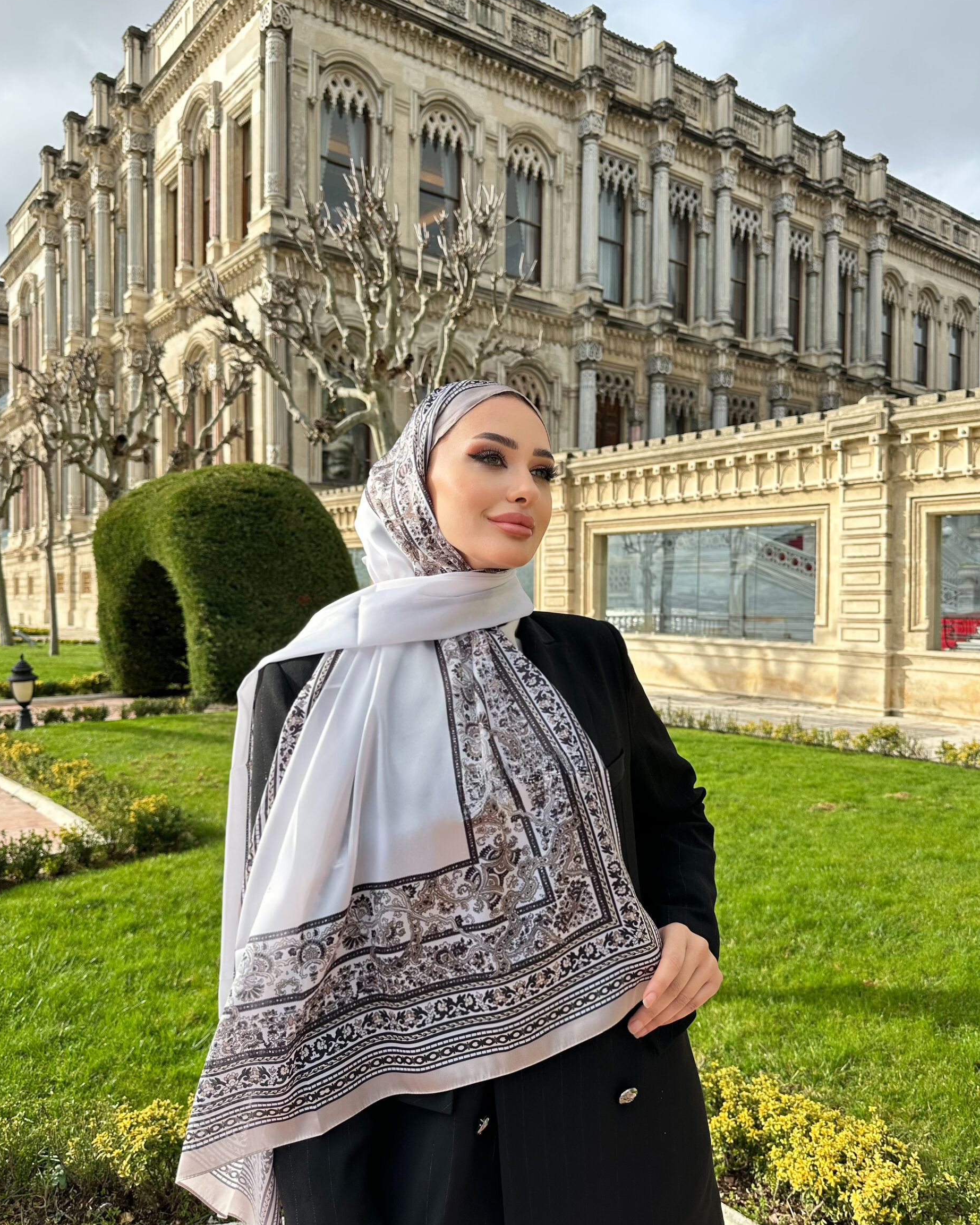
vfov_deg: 66.0
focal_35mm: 26
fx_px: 943
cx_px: 474
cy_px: 630
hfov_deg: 54.9
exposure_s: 1/1721
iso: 80
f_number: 1.78
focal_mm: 6.86
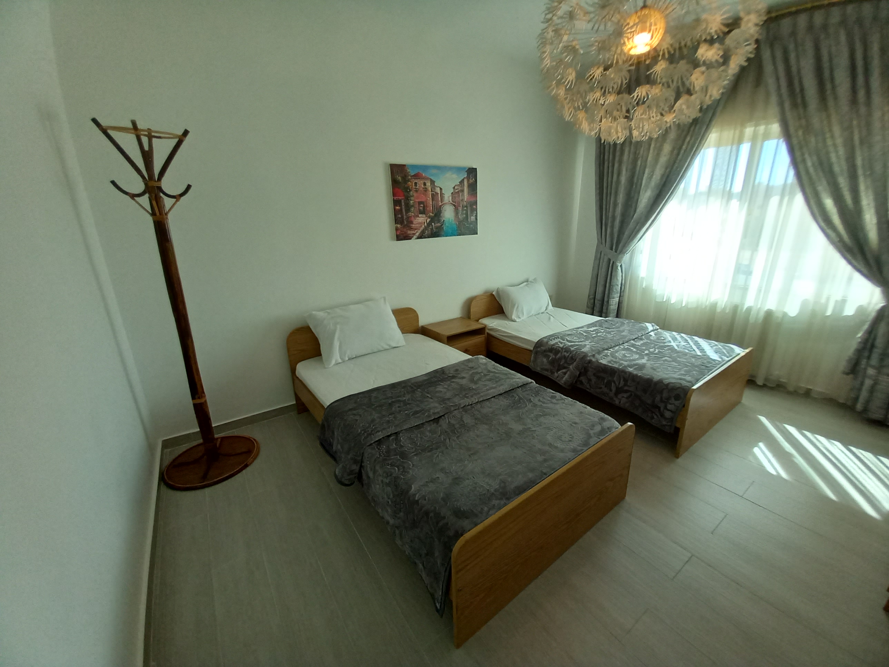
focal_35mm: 13
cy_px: 334
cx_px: 444
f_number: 2.2
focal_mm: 1.13
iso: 80
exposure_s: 1/100
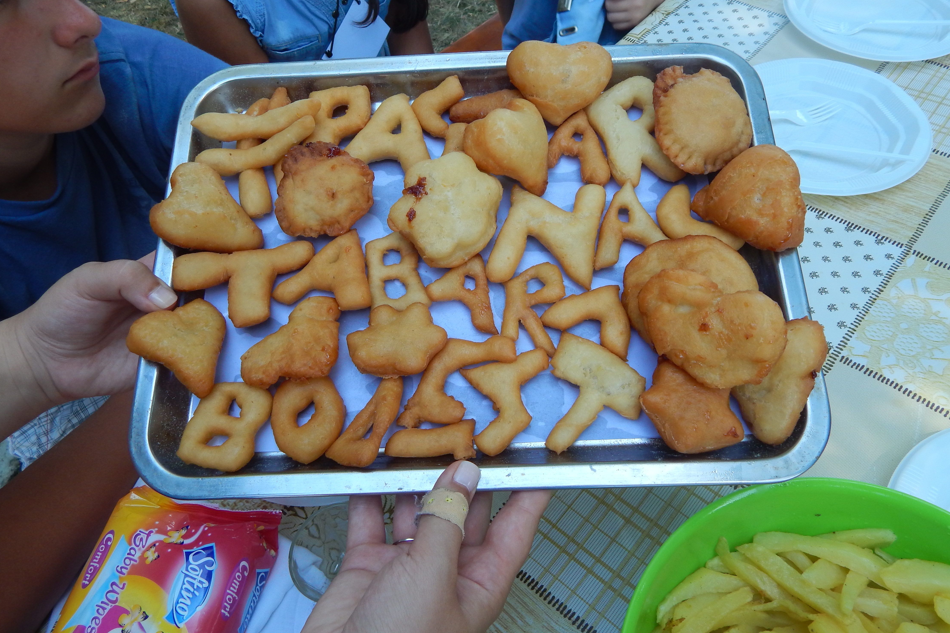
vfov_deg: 47.9
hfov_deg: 67.4
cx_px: 477
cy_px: 291
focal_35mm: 27
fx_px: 712
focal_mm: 4.5
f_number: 3.1
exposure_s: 1/200
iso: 125
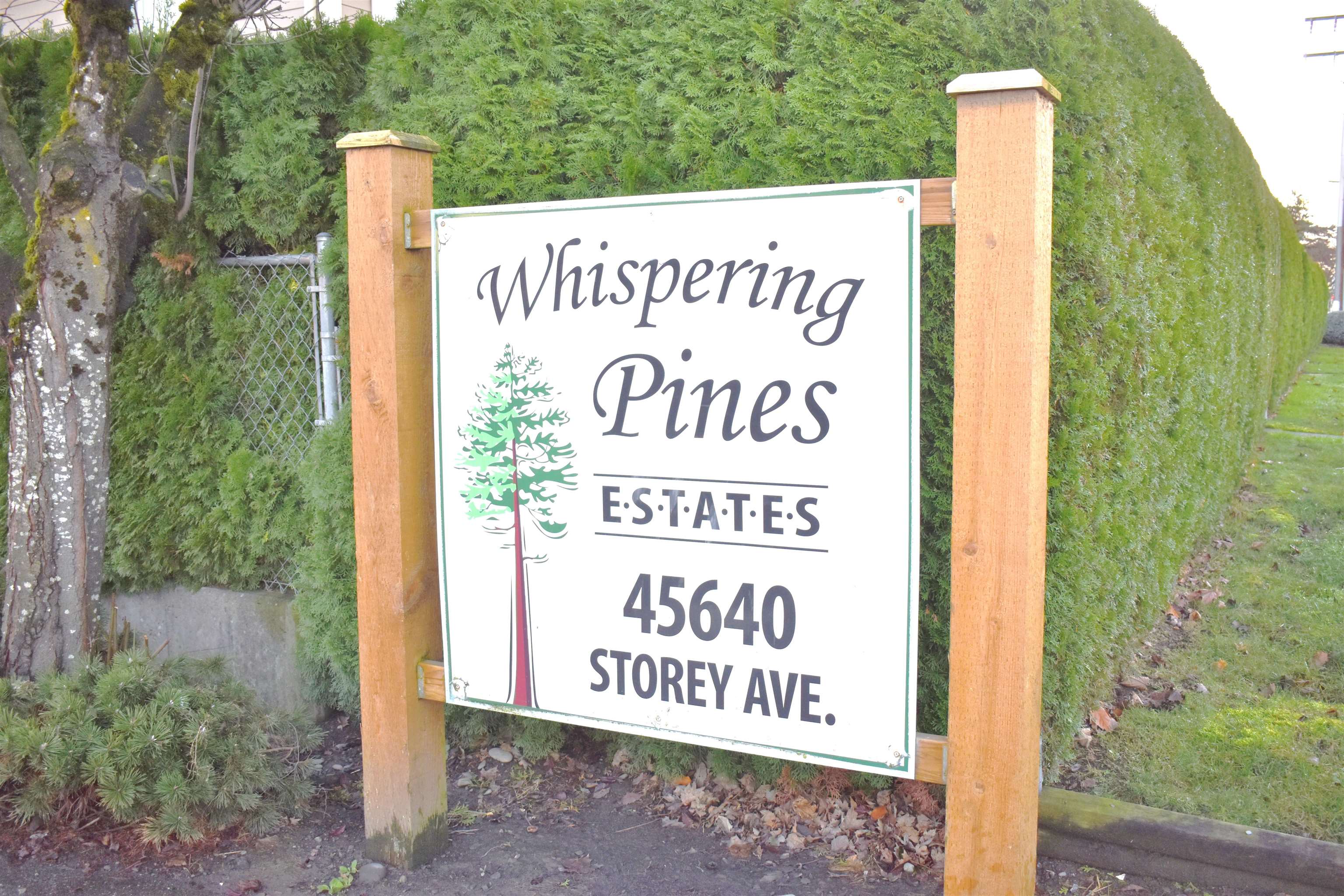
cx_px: 672
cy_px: 448
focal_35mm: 33
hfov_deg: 57.2
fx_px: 1232
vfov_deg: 40.0
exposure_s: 1/250
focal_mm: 22
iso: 400
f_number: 3.8
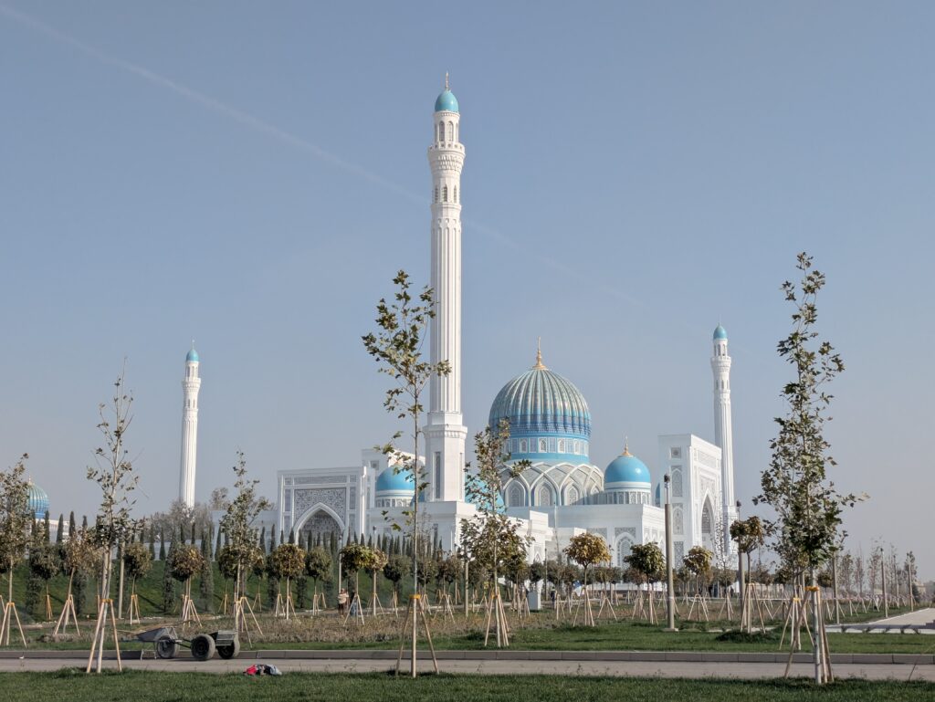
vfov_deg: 28.6
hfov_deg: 37.5
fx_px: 1378
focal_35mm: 51
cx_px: 468
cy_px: 351
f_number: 1.89
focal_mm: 5.43
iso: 48
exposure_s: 1/3690
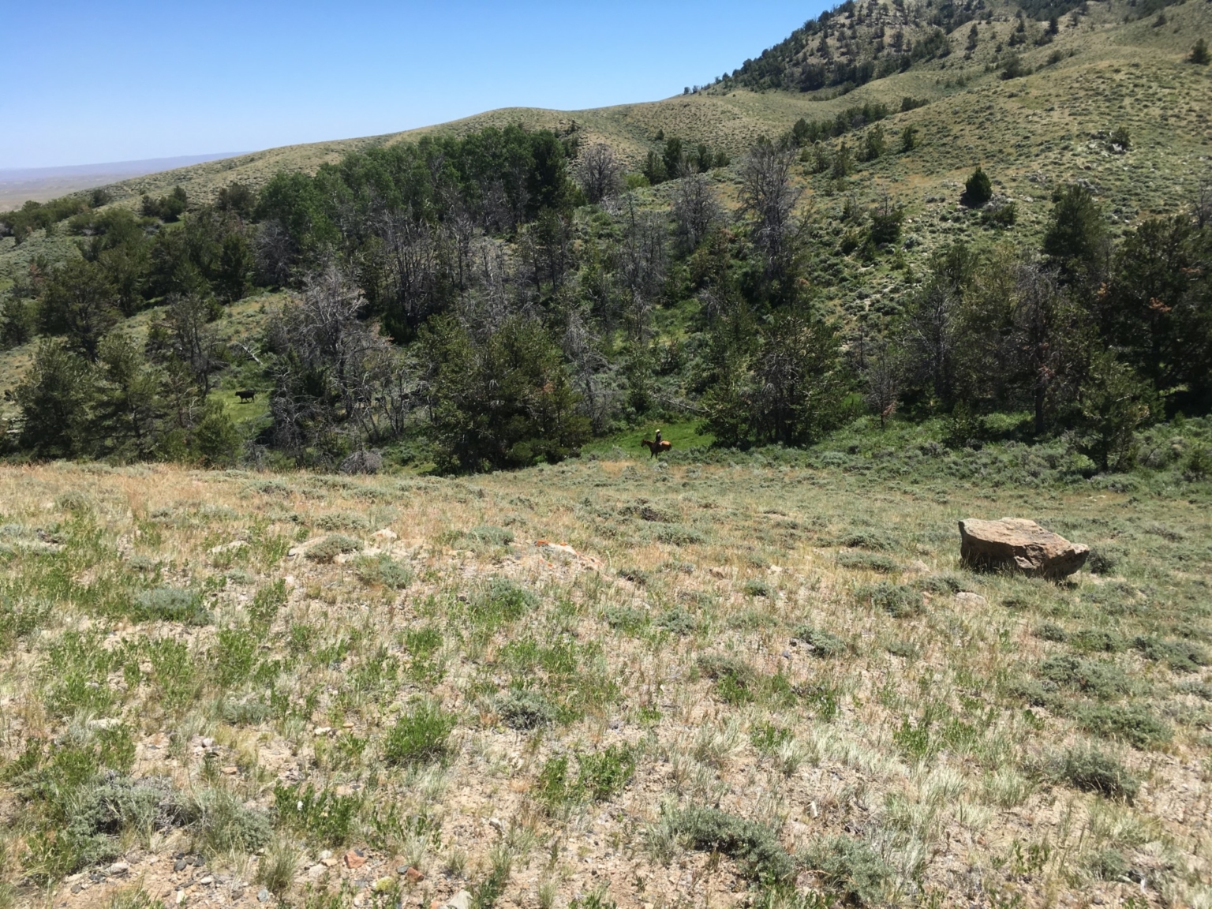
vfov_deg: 48.2
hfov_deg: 61.7
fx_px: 1015
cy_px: 454
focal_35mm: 29
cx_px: 606
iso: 25
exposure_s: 1/1326
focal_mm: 4.15
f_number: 2.2
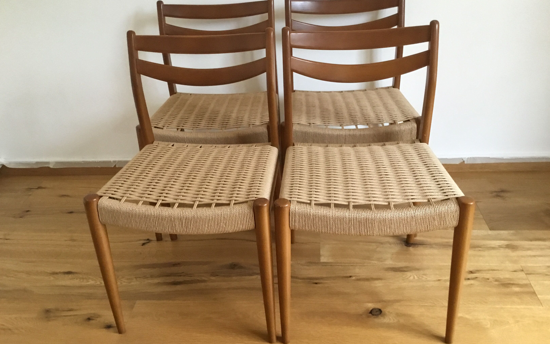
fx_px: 495
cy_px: 159
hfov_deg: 58.1
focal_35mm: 33
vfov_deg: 38.3
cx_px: 274
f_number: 2.4
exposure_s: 1/17
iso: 200
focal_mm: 3.3
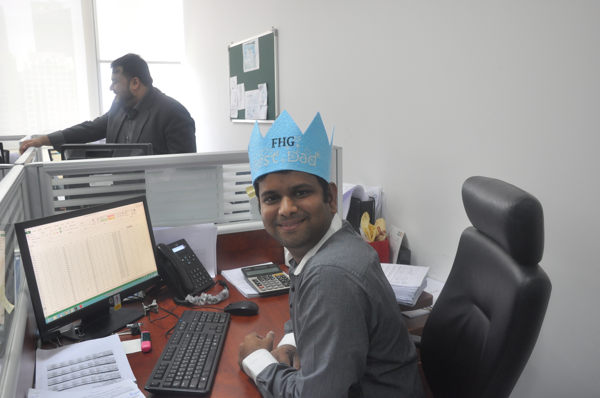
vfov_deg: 41.6
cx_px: 300
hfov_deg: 59.6
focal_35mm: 32
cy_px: 199
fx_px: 524
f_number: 6.3
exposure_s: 1/40
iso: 800
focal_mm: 21
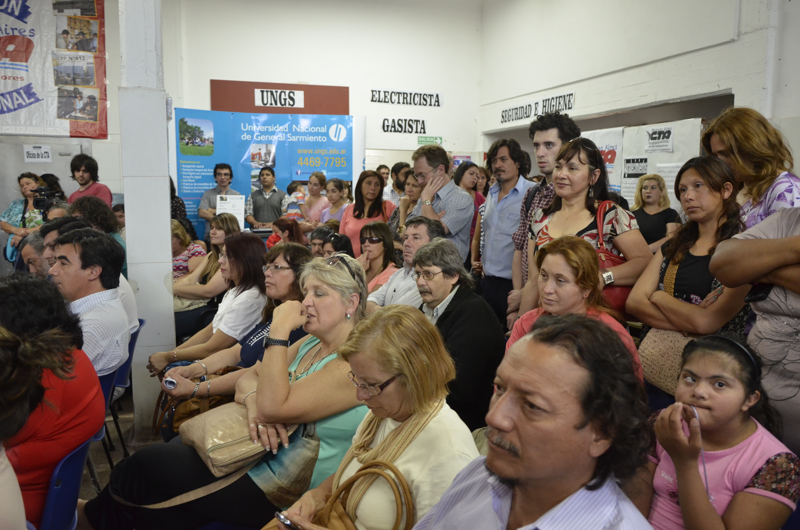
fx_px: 599
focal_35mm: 27
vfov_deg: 47.7
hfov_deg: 67.5
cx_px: 400
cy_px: 265
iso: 1400
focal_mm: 18
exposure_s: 1/50
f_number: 3.5
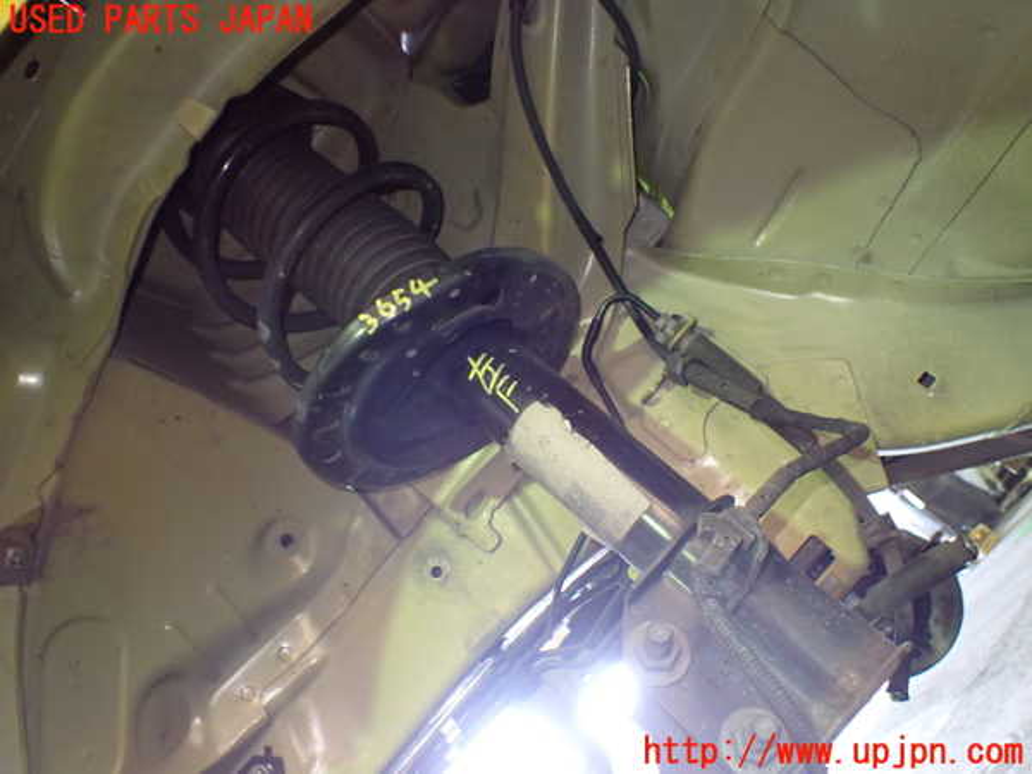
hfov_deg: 60.0
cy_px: 387
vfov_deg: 46.8
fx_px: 894
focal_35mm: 30
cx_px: 516
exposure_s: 1/40
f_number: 2.3
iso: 800
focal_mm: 5.4
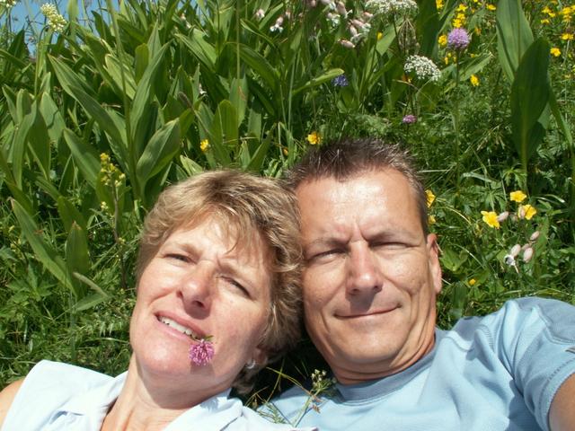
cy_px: 216
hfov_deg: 52.6
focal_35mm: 35
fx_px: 581
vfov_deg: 40.7
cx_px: 288
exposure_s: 1/200
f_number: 7.1
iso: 50
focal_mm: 5.86
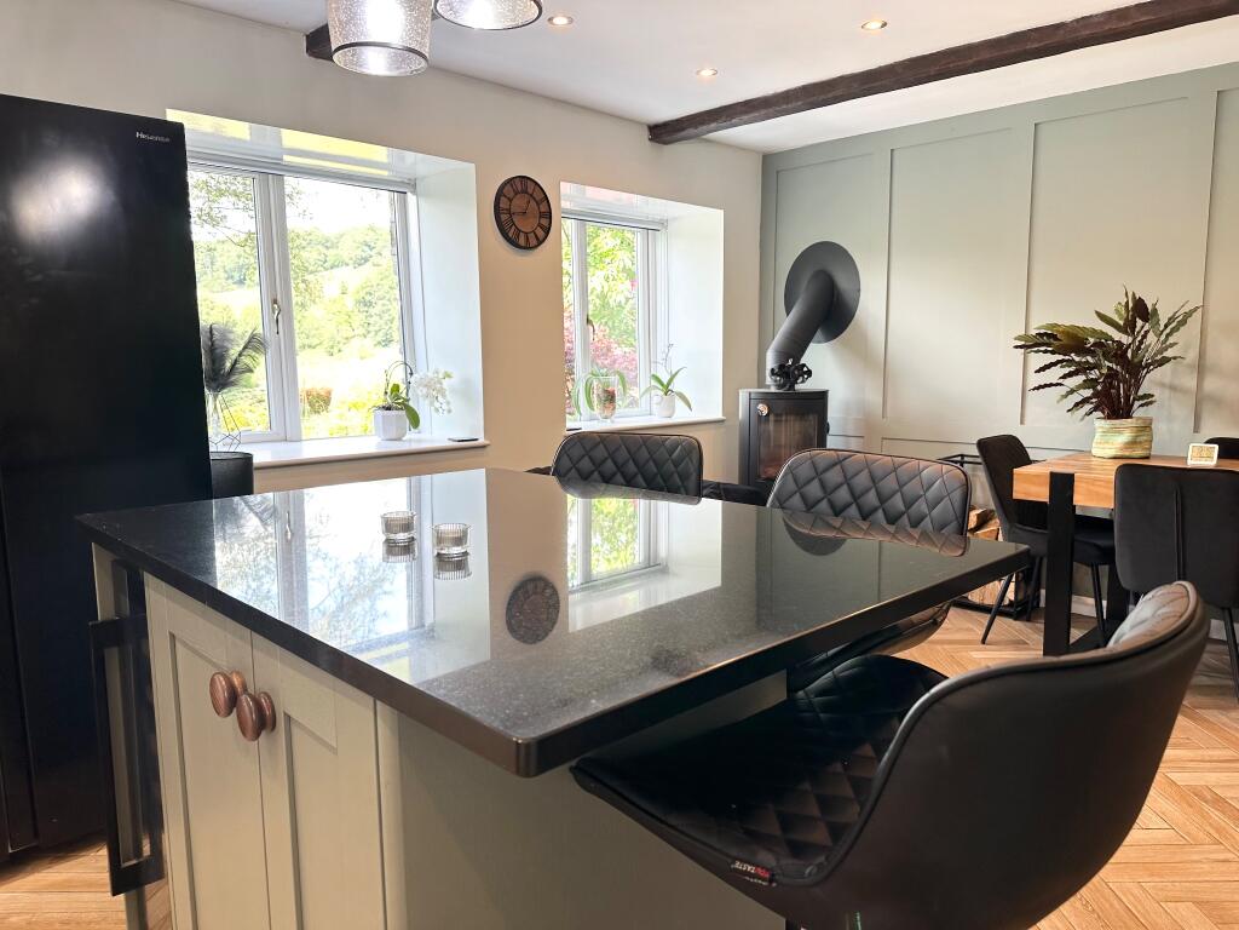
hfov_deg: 71.6
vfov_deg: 56.8
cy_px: 465
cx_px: 620
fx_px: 859
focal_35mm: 24
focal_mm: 6.86
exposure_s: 1/121
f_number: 1.78
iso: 100
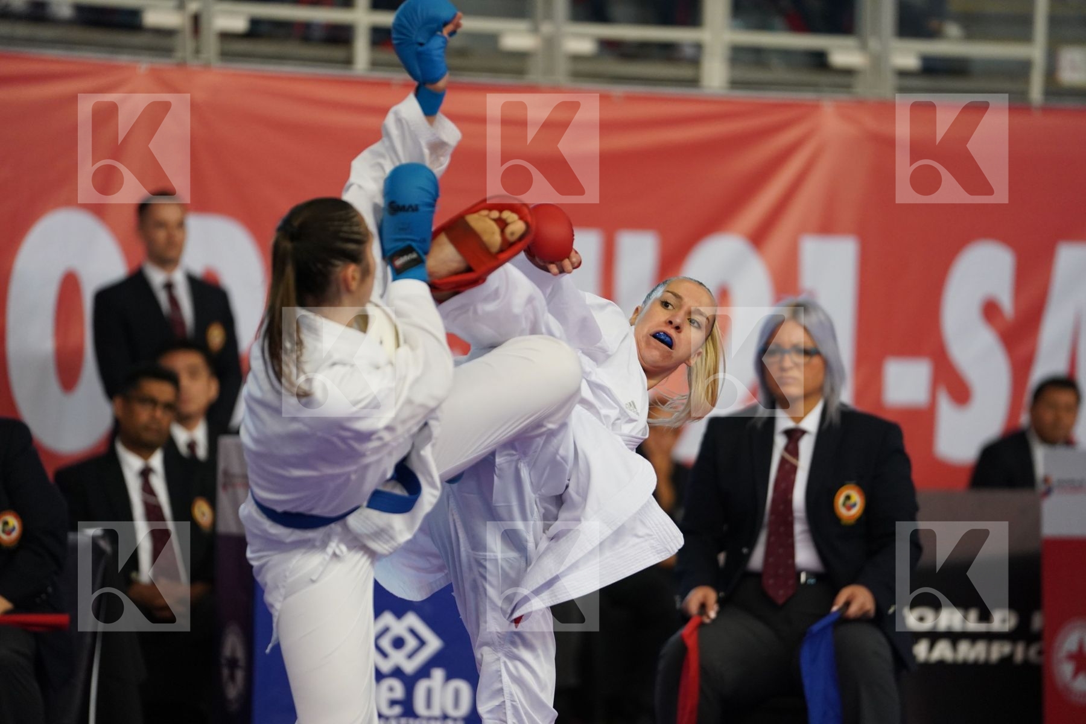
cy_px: 362
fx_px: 6033
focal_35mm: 200
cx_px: 543
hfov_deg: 10.3
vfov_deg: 6.9
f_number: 2.8
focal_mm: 200
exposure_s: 1/1000
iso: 2000
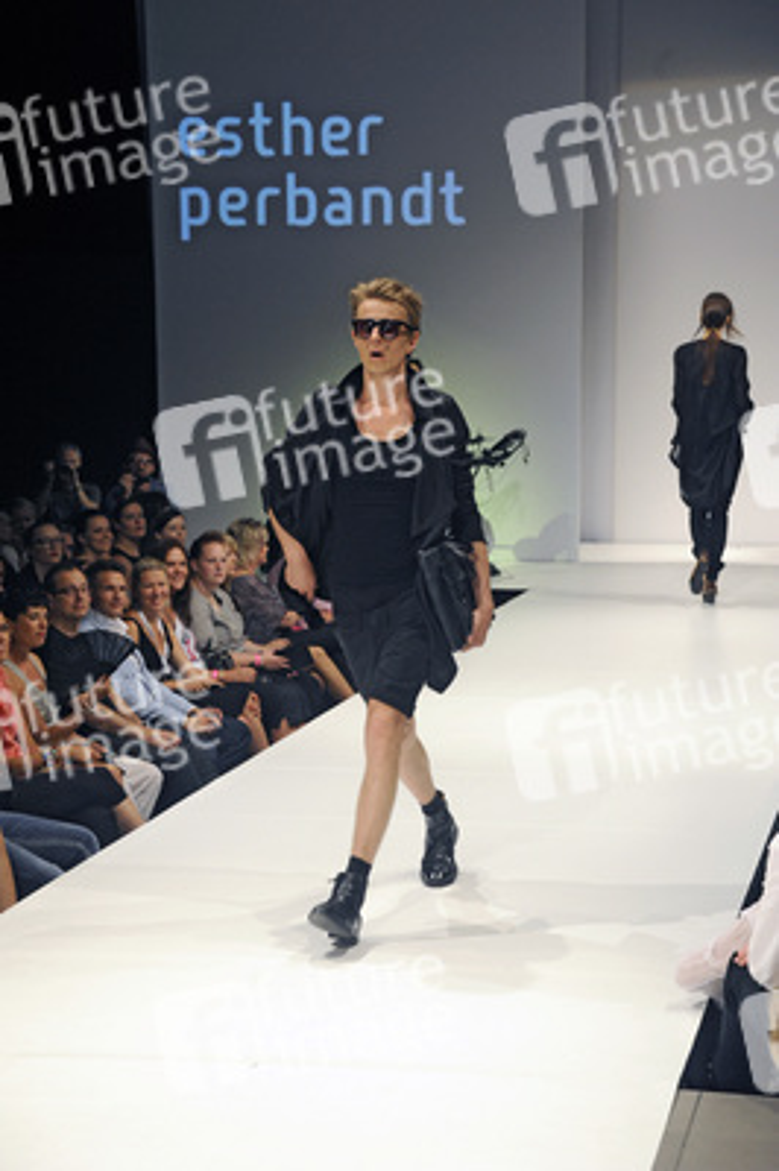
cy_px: 586
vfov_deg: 23.9
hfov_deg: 16.0
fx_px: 2764
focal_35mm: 85
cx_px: 390
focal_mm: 85
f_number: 6.3
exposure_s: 1/200
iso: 1600
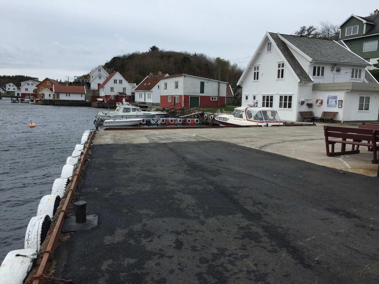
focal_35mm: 29
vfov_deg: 48.2
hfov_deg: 61.7
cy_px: 142
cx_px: 190
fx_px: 318
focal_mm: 4.15
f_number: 2.2
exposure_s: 1/2326
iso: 32
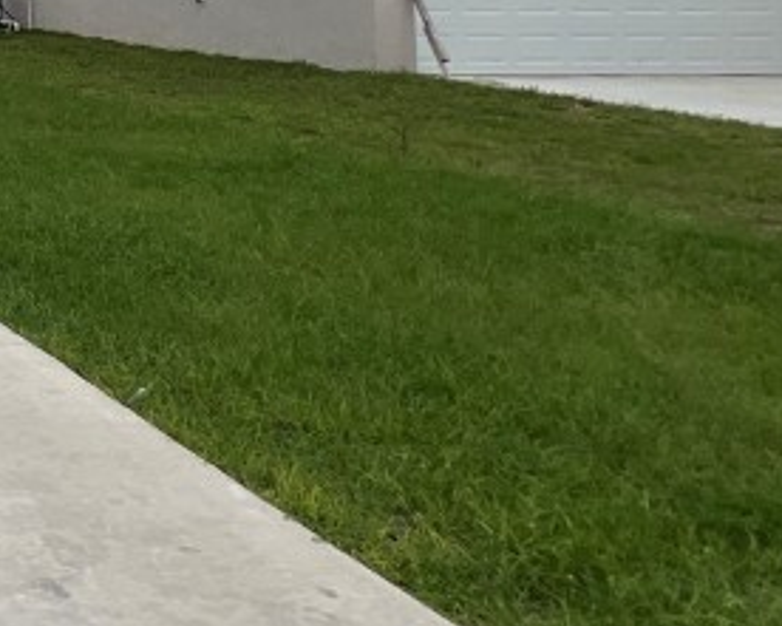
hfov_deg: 24.0
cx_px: -547
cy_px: -99
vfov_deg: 28.5
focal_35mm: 47
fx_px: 1088
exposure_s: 1/1263
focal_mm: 1.57
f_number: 1.8
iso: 32
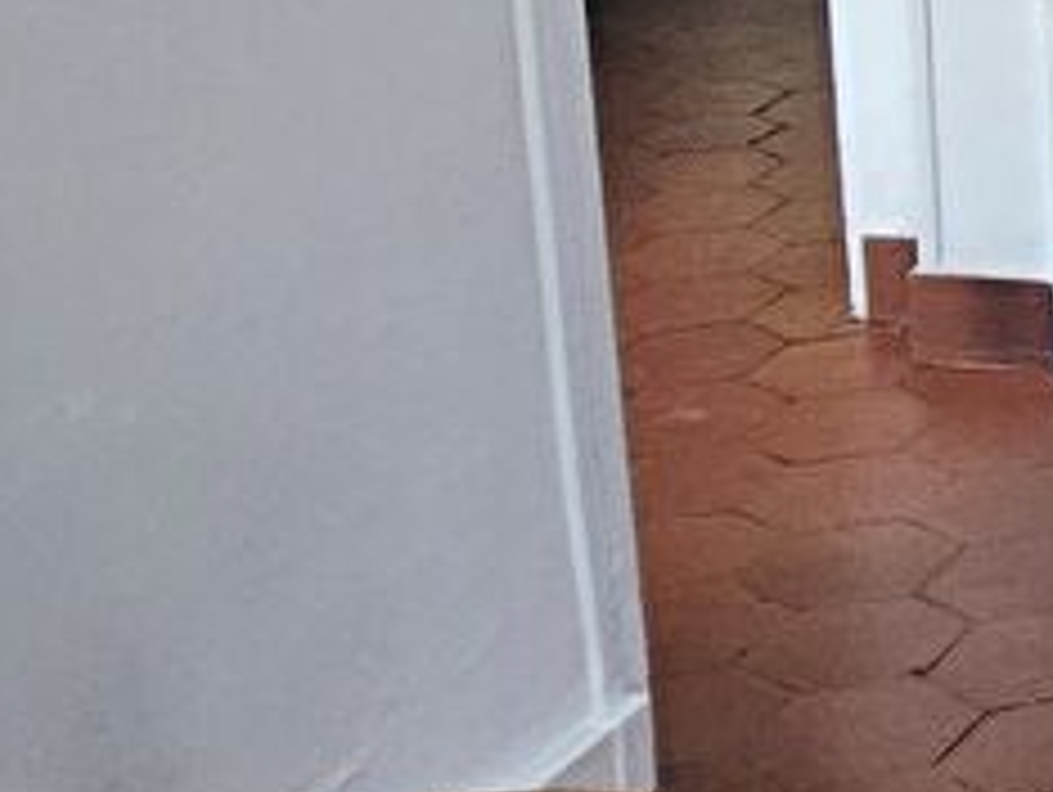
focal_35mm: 80
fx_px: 2436
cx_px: 2475
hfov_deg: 15.2
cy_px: -135
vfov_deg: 17.7
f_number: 2.2
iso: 80
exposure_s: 1/70.8
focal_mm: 2.2
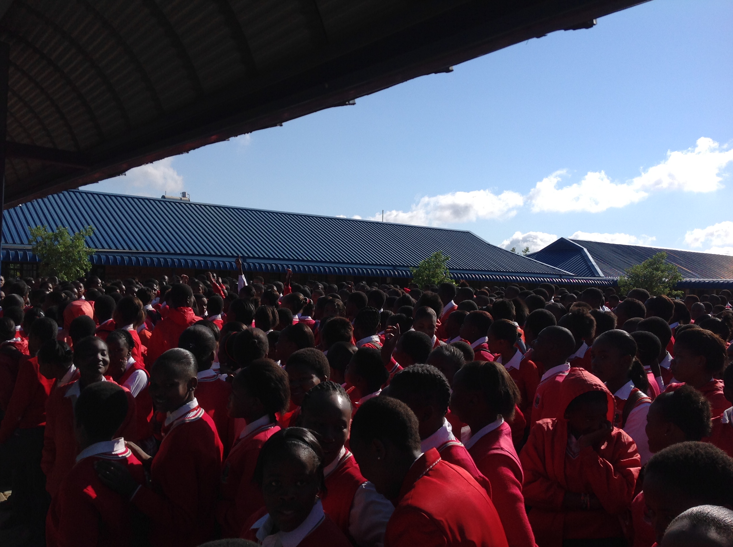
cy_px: 274
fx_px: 740
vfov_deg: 40.6
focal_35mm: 35
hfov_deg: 52.7
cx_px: 366
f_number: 2.4
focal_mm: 4.28
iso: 64
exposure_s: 1/3367
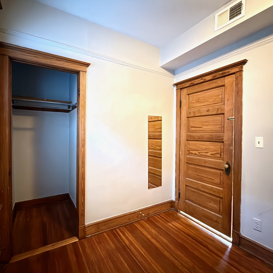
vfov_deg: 84.0
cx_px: 122
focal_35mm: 17
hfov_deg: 83.7
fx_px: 152
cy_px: 136
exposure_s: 1/15
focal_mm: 2.22
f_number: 2.2
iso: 3200
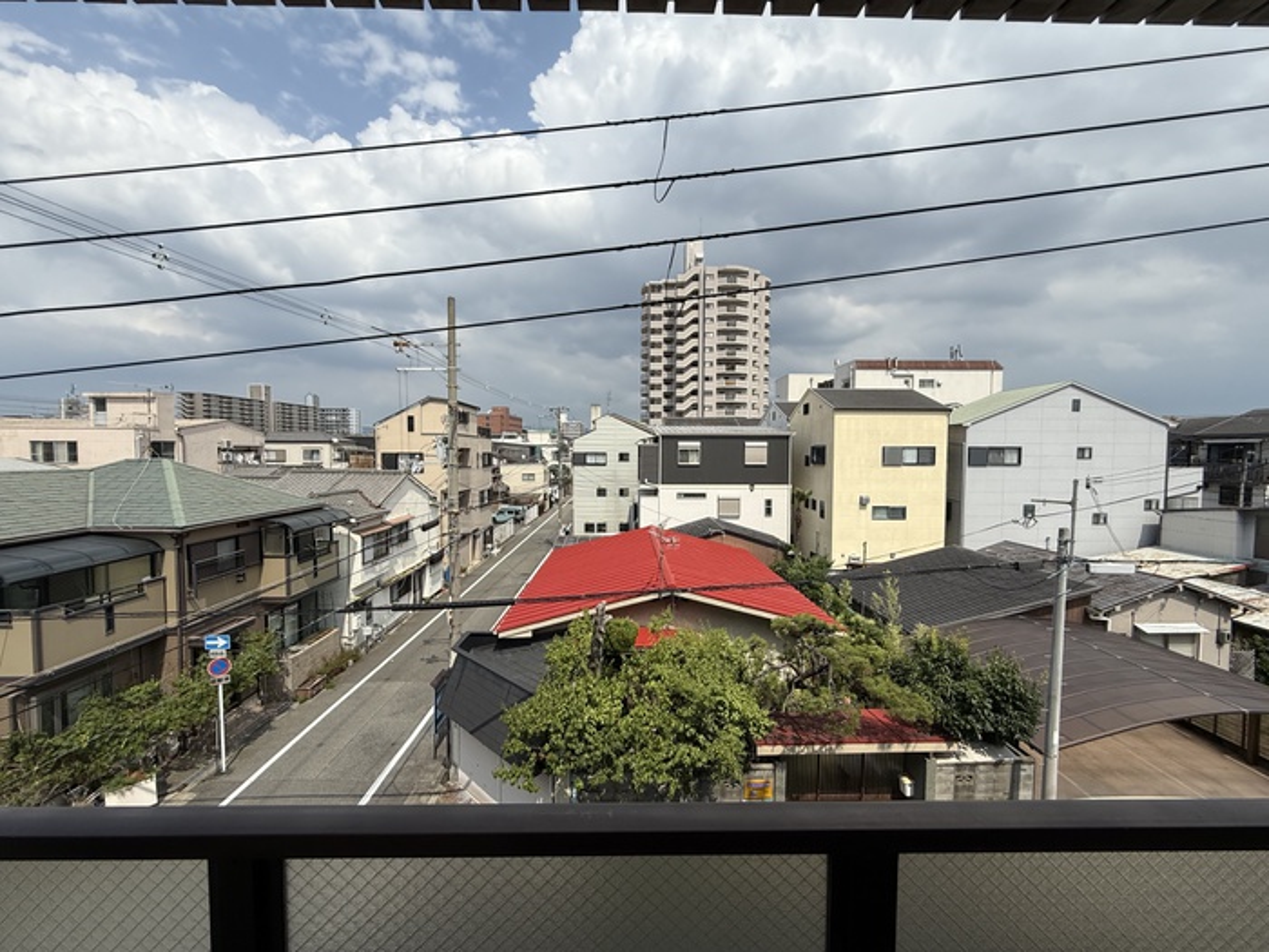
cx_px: 634
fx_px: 513
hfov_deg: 102.1
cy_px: 476
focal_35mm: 14
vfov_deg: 85.7
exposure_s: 1/3460
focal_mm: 2.22
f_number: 2.2
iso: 50
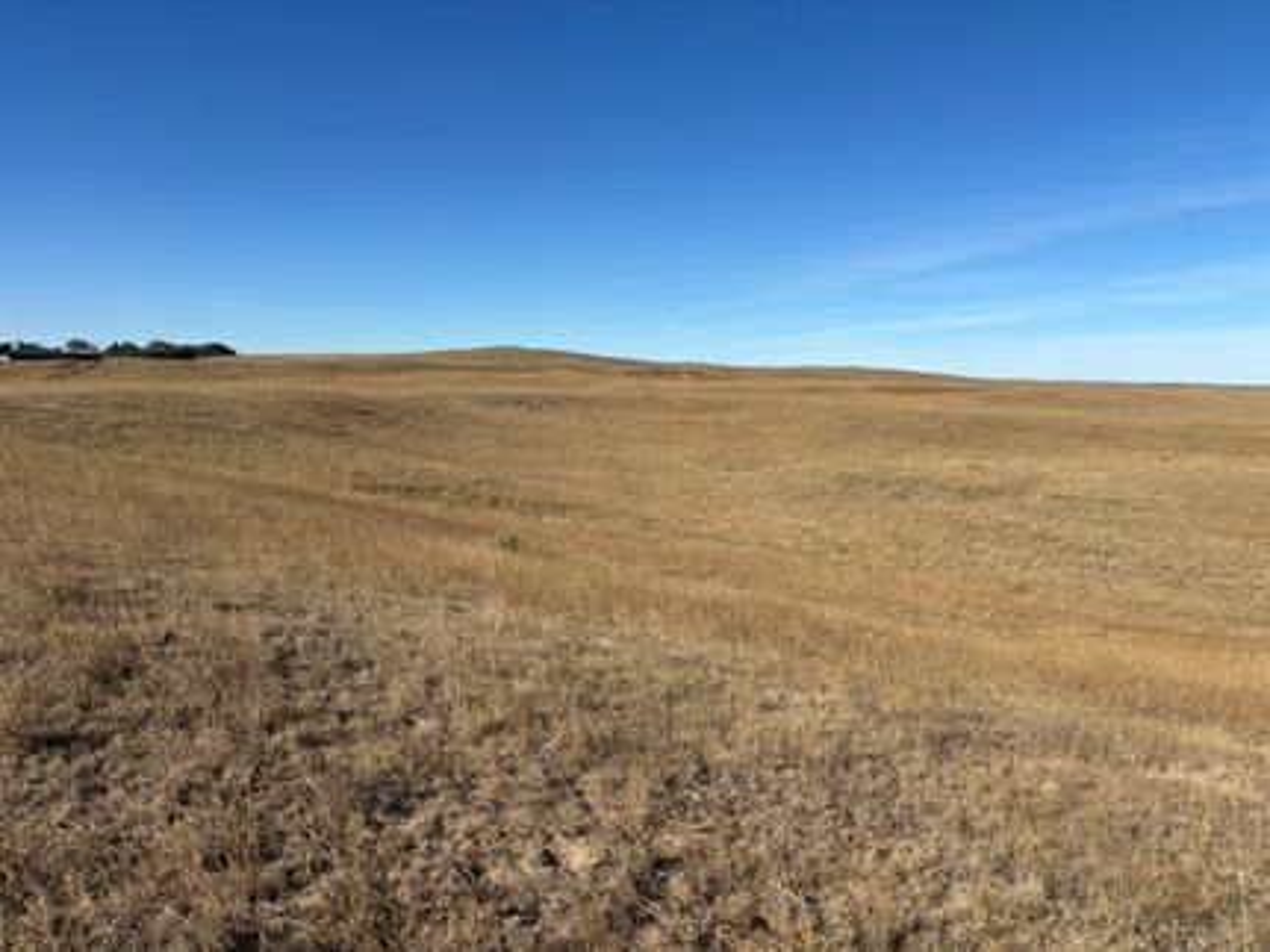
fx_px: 954
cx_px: 635
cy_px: 476
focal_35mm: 26
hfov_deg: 67.3
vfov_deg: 53.0
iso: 50
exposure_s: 1/4854
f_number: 1.6
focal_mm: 5.96
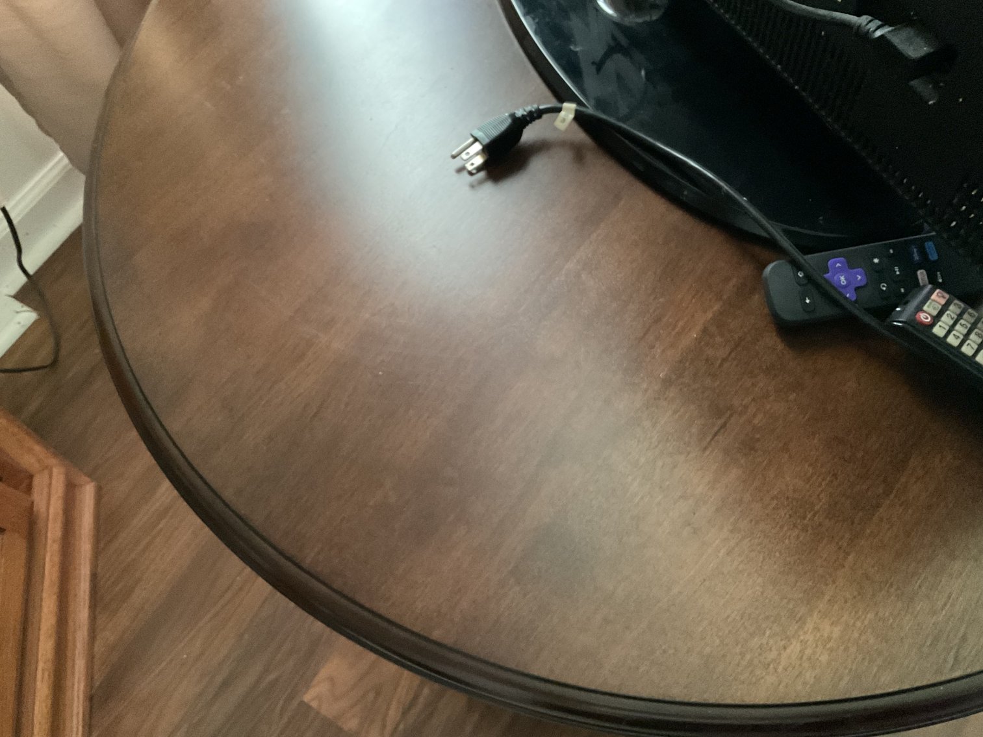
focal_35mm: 29
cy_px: 368
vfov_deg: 48.2
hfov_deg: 61.7
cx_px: 492
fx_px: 824
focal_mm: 3
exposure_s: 1/30
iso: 500
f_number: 1.8
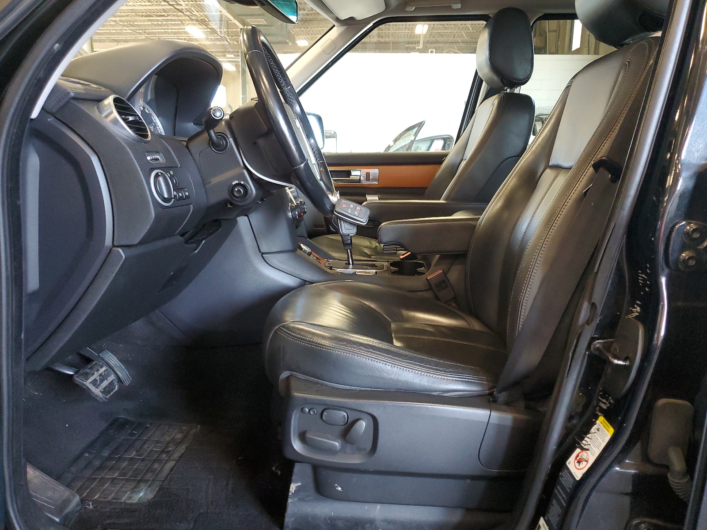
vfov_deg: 53.1
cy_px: 265
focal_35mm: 26
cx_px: 354
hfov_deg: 67.3
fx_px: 531
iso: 292
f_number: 1.5
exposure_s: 1/60.2
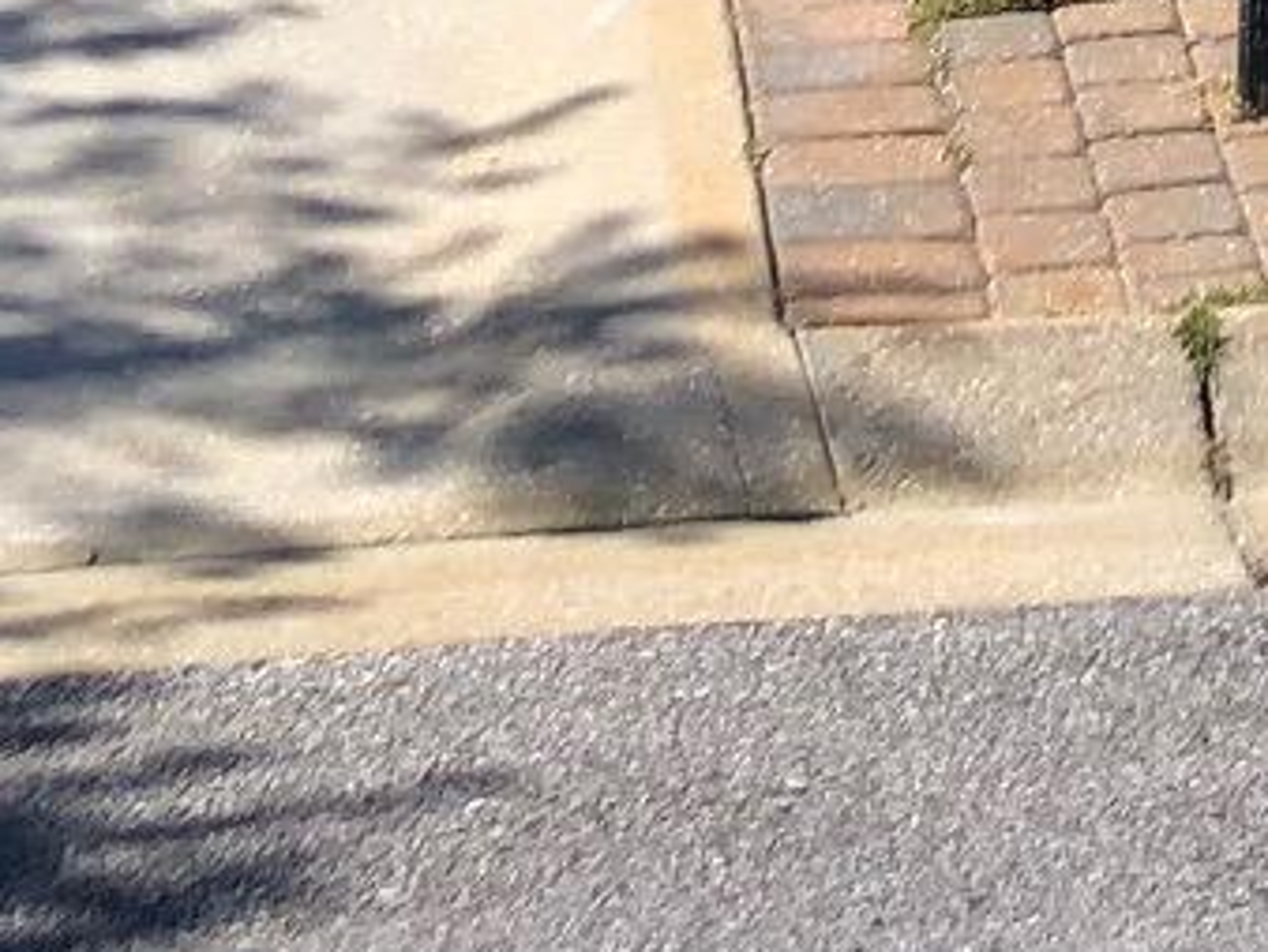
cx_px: 1973
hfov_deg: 11.3
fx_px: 6122
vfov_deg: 8.0
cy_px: -1559
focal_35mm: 167
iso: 20
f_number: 1.8
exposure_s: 1/1656
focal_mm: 4
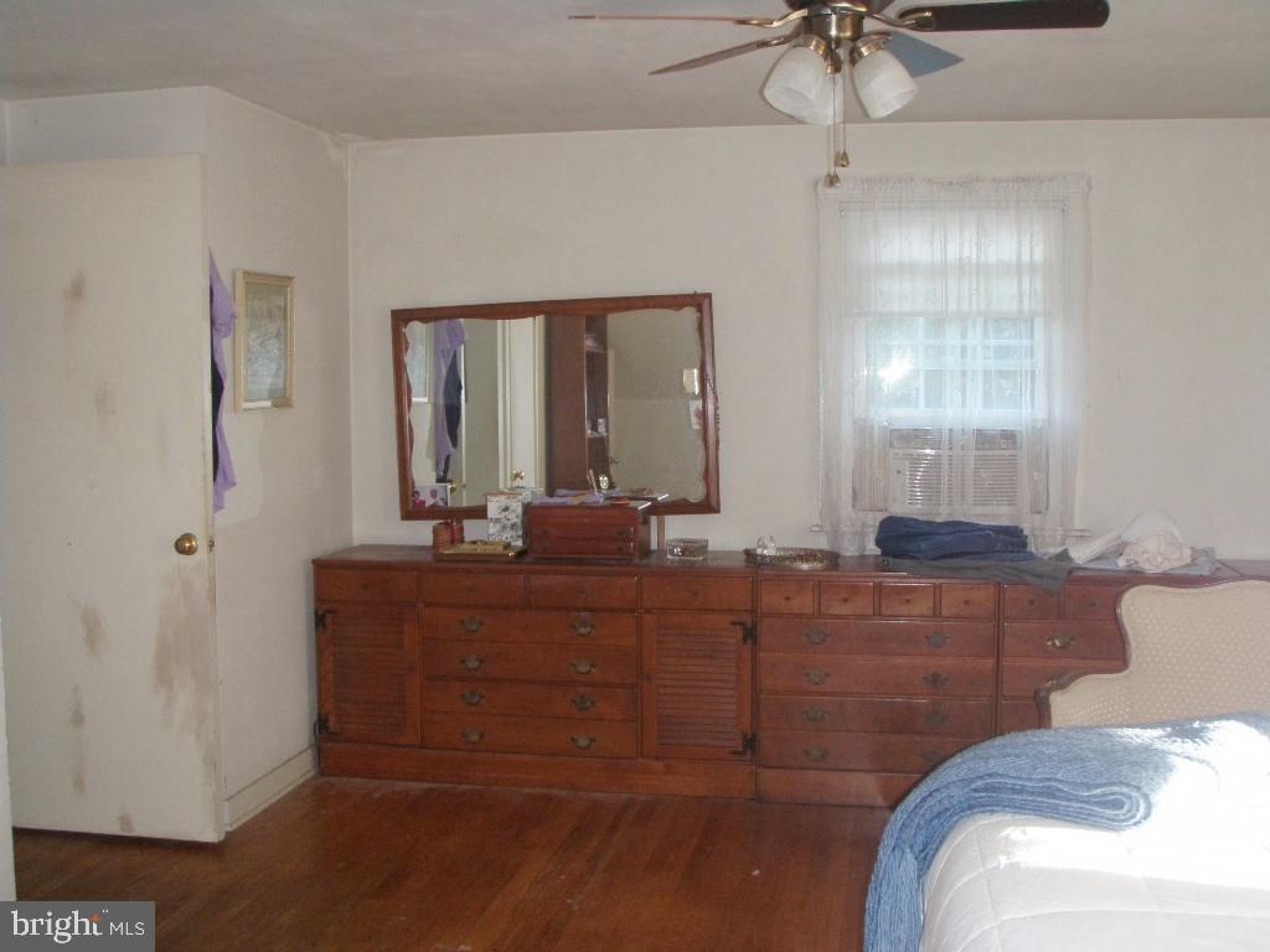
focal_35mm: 38
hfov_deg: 49.0
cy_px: 476
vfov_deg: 37.7
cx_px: 635
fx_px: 1394
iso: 200
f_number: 3.5
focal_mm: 6.7
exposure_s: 1/30
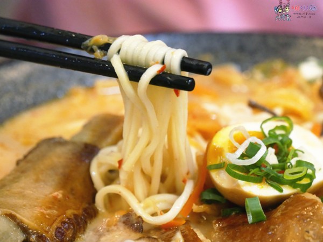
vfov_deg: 7.7
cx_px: 162
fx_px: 1810
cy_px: 121
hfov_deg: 10.2
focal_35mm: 194
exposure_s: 1/30
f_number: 5.4
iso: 2500
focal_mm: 97
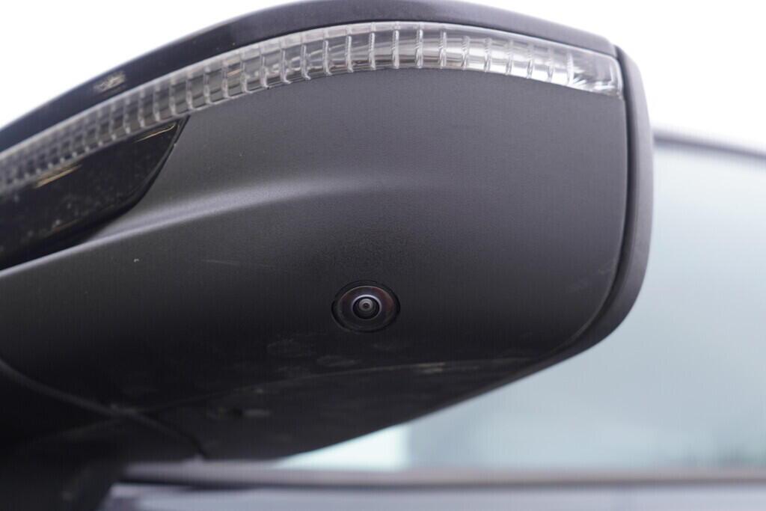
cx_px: 383
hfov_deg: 53.1
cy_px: 256
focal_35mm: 36
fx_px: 766
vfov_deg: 36.9
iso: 125
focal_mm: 24
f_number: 3.2
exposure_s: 1/50
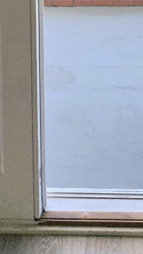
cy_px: -78
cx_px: 102
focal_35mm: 50
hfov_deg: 23.8
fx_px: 337
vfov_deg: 31.5
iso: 64
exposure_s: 1/769
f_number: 2.2
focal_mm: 1.7
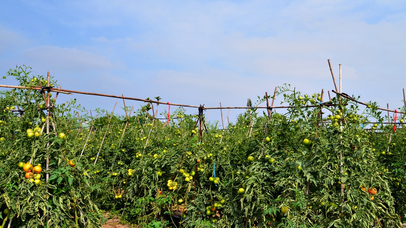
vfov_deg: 37.8
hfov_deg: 62.6
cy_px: 122
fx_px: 334
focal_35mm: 31
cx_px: 203
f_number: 11
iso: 100
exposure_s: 1/125
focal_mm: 29
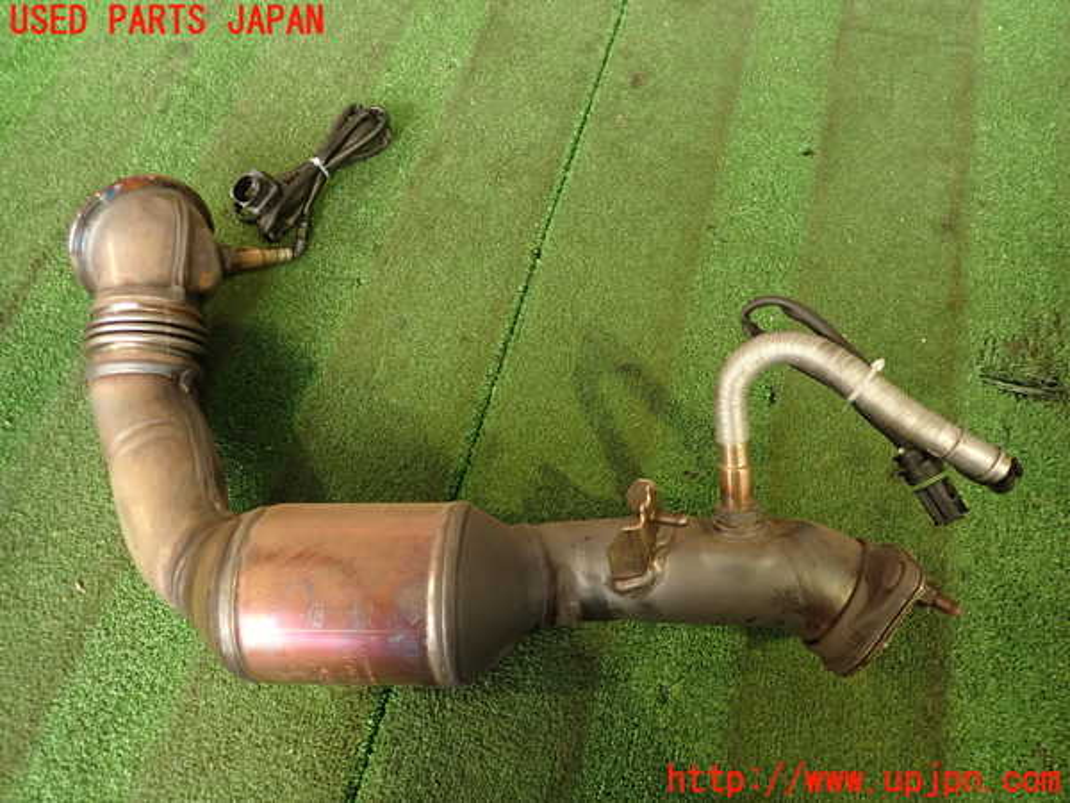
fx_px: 773
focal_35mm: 25
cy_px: 402
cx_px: 535
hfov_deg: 69.4
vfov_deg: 54.9
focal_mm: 4.5
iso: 250
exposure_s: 1/30
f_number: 2
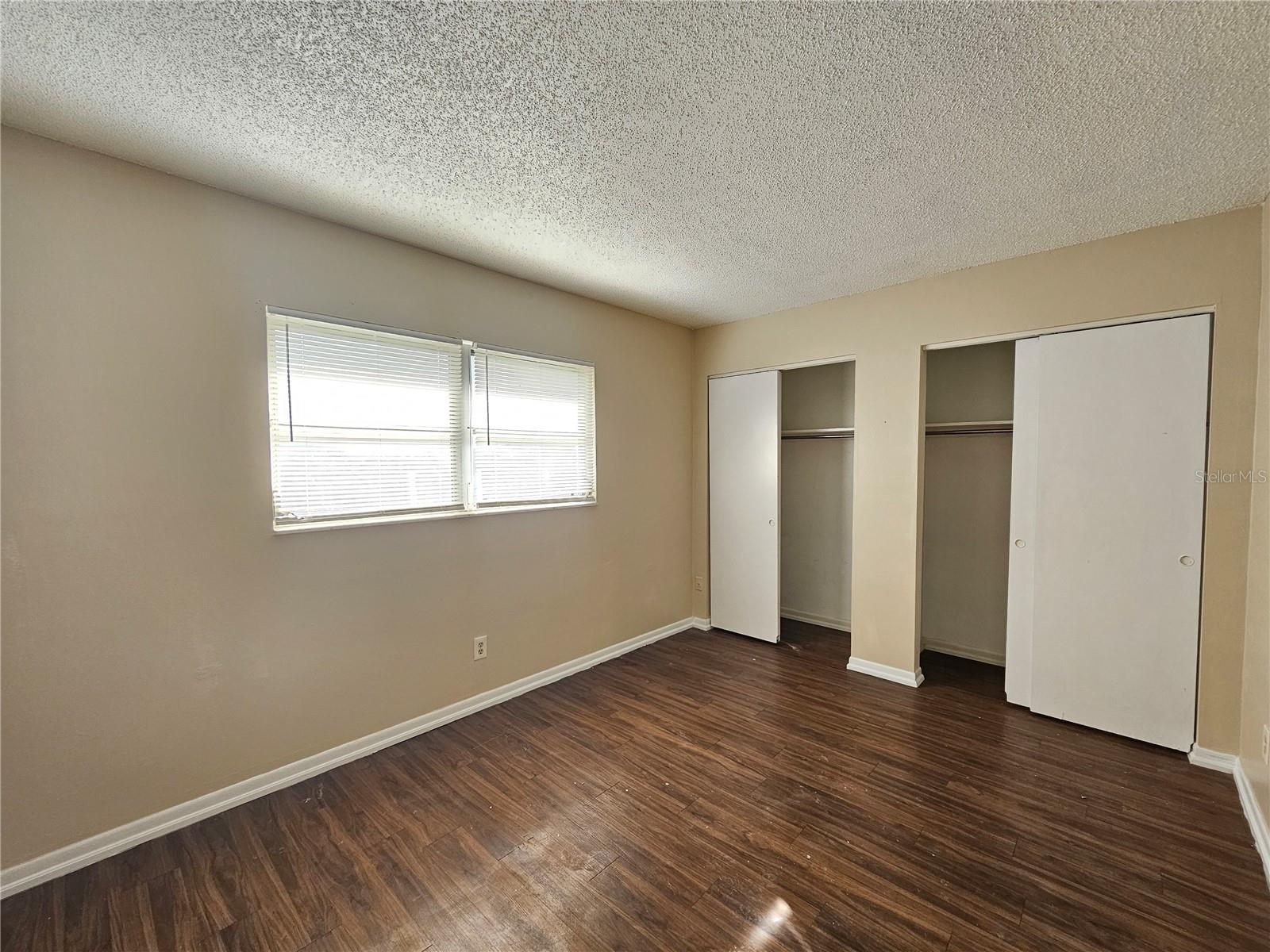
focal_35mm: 13
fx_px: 477
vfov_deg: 89.9
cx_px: 635
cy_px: 476
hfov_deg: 106.2
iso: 100
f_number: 2.2
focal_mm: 2.2
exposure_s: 1/60
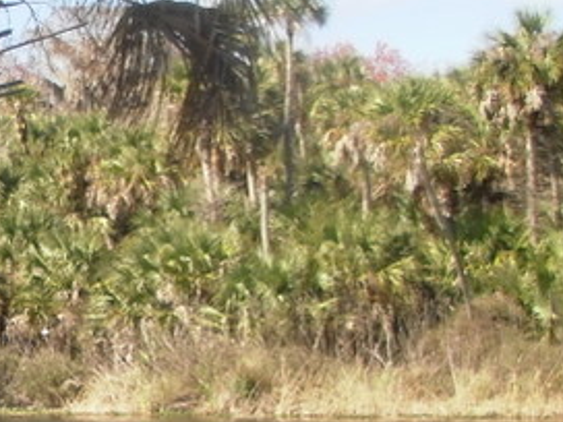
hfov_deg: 14.6
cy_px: 375
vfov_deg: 11.6
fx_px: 2066
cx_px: -242
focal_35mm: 127
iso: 100
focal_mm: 6.7
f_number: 6.6
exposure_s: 1/160
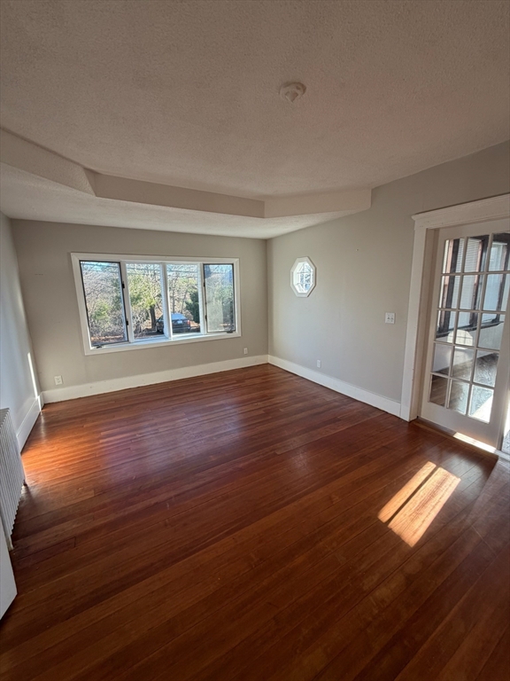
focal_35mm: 14
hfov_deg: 85.7
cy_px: 340
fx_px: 275
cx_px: 255
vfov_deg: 102.1
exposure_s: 1/121
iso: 100
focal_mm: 2.22
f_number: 2.2
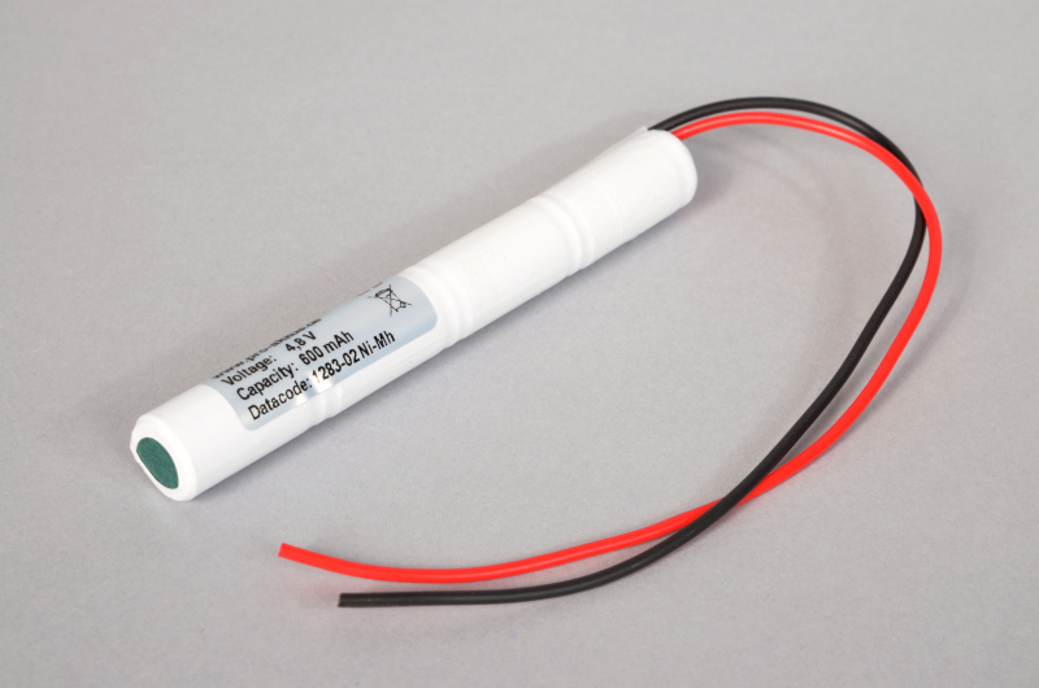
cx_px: 520
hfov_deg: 21.0
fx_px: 2808
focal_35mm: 98
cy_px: 344
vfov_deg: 14.0
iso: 200
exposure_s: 1/160
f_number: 11
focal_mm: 65
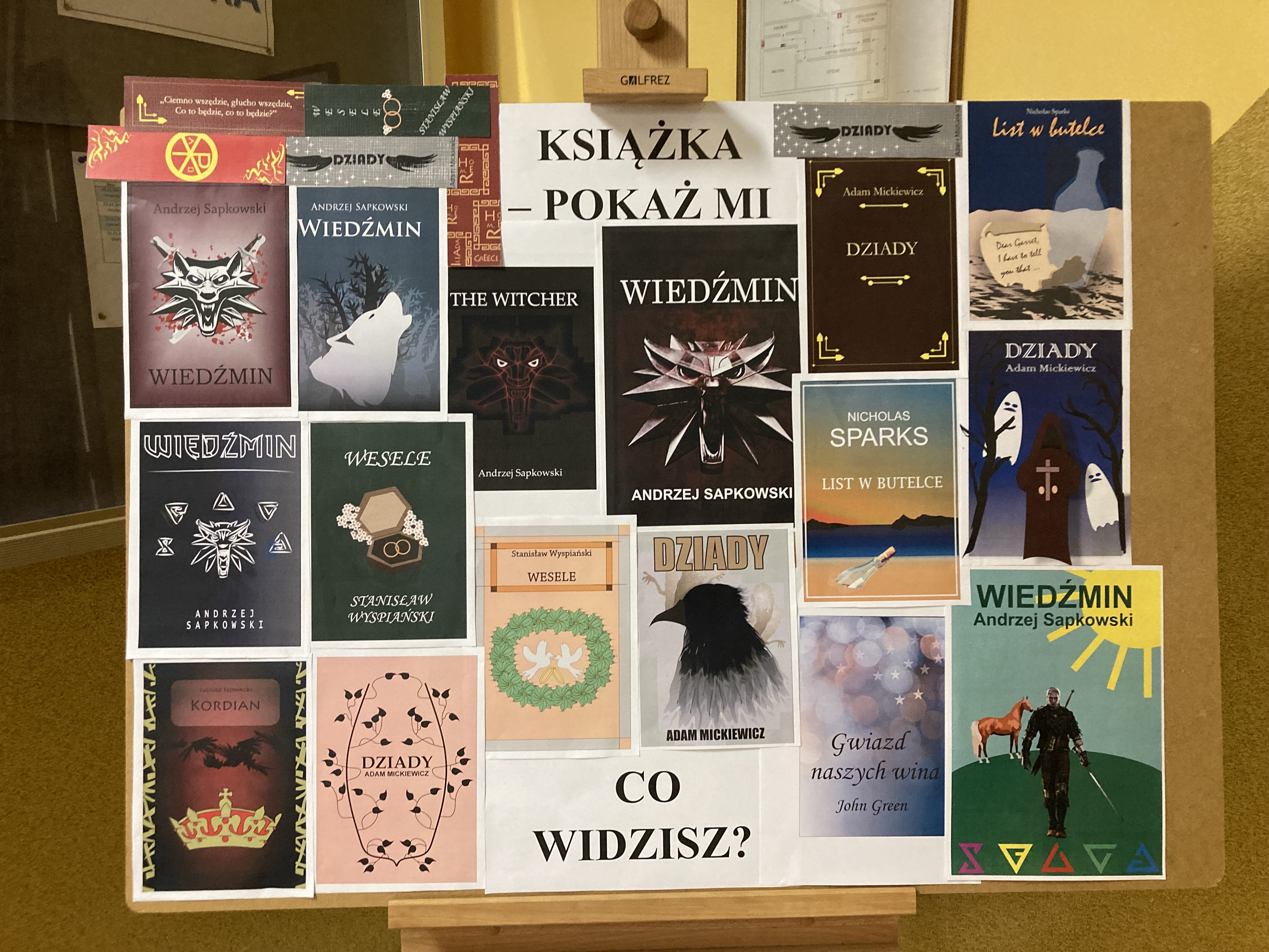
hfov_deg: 63.4
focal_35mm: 28
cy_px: 476
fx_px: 1026
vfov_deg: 49.7
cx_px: 634
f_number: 1.8
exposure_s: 1/33
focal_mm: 3.99
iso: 250
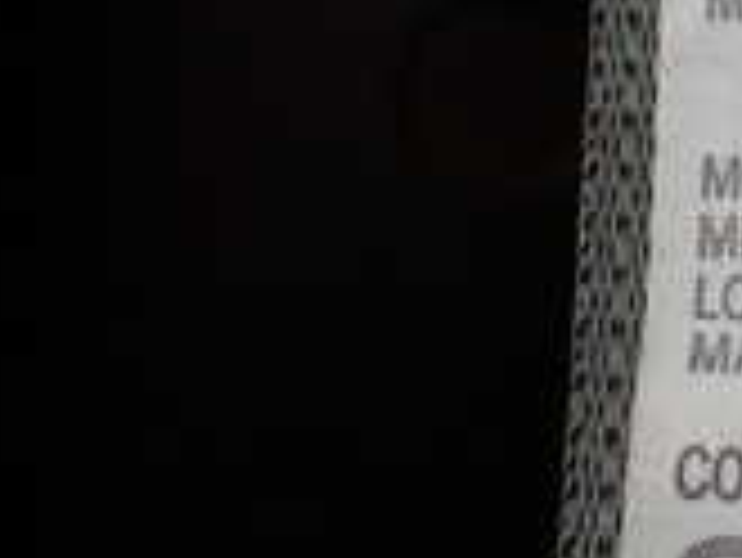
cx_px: 953
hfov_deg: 19.9
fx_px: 1952
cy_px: 360
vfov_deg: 16.2
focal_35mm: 91
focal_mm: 4.5
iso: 100
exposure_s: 1/100
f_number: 2
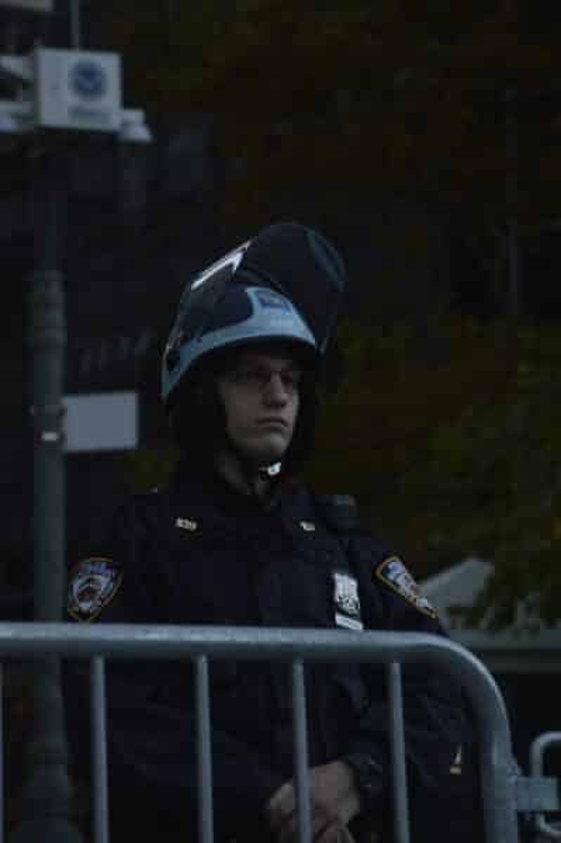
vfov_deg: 10.6
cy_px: 422
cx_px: 280
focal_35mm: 195
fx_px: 4566
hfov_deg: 7.0
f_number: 7.1
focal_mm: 130
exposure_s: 1/100
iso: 200
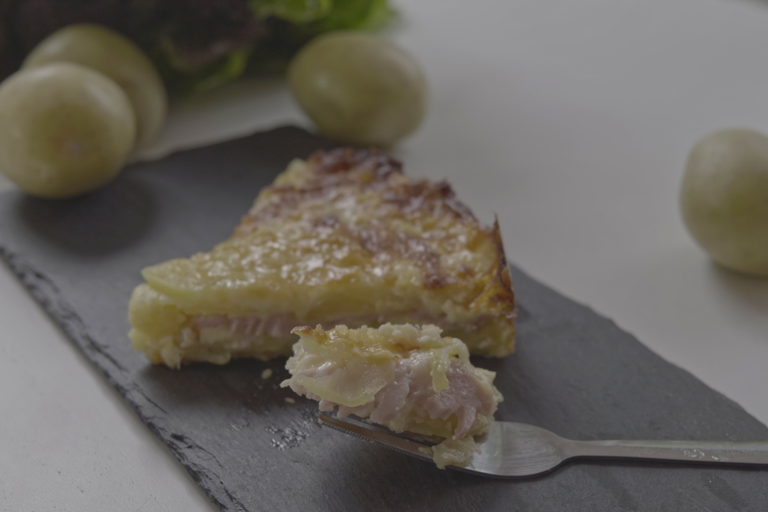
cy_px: 249
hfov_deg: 32.4
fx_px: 1323
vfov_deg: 21.9
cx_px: 372
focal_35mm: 62
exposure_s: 1/60
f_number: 8
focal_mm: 60
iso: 800
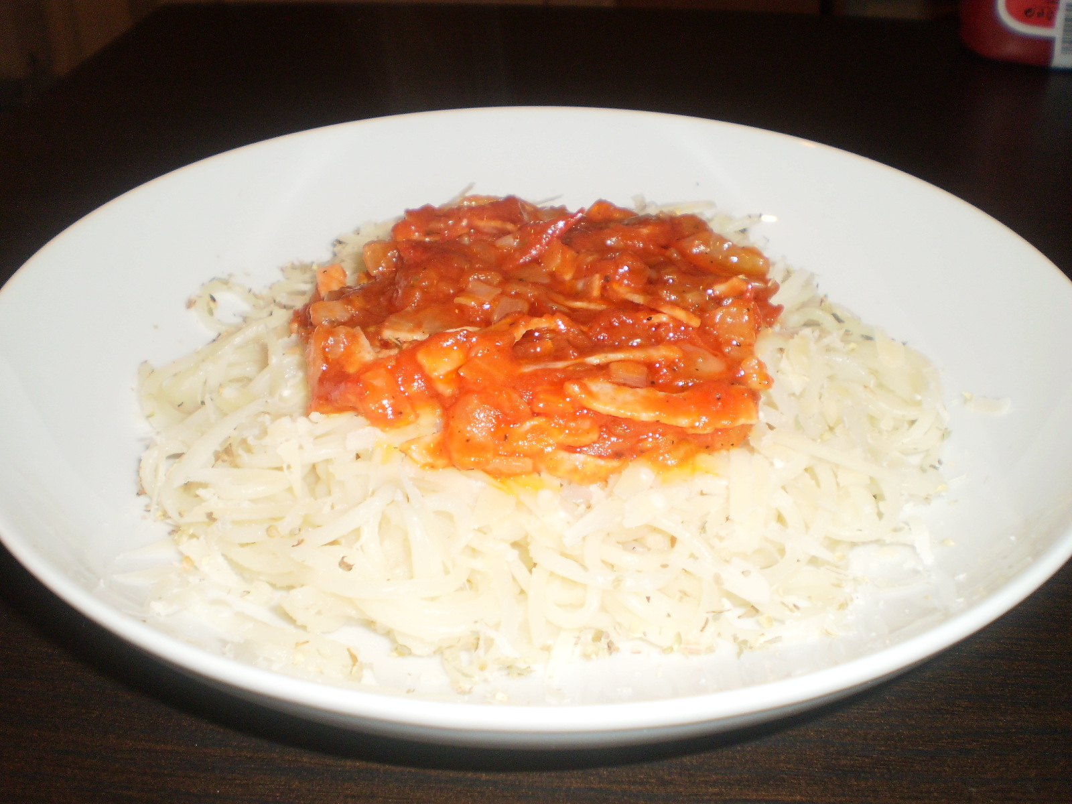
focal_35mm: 36
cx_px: 536
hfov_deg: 51.4
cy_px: 402
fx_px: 1115
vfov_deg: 39.7
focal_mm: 6.3
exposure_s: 1/30
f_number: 3.1
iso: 125
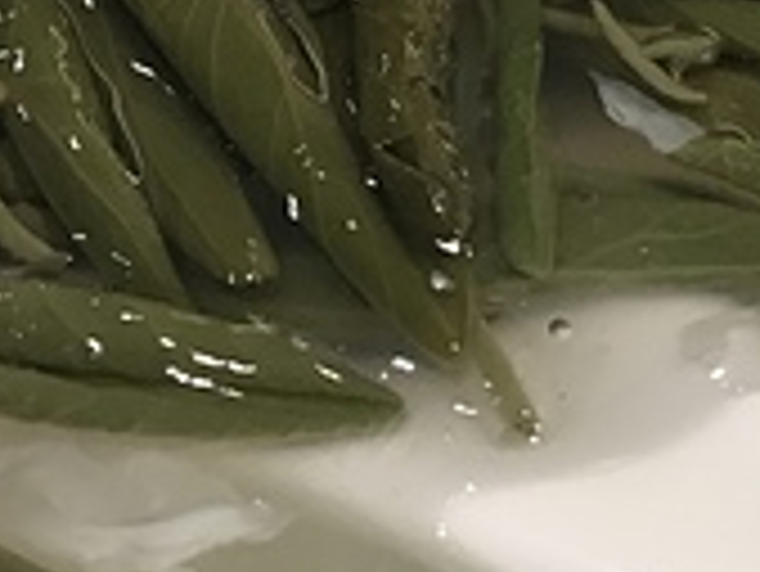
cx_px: 396
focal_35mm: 106
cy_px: -234
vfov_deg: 13.3
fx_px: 2329
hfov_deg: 18.5
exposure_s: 1/17
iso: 40
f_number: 1.8
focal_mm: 3.99
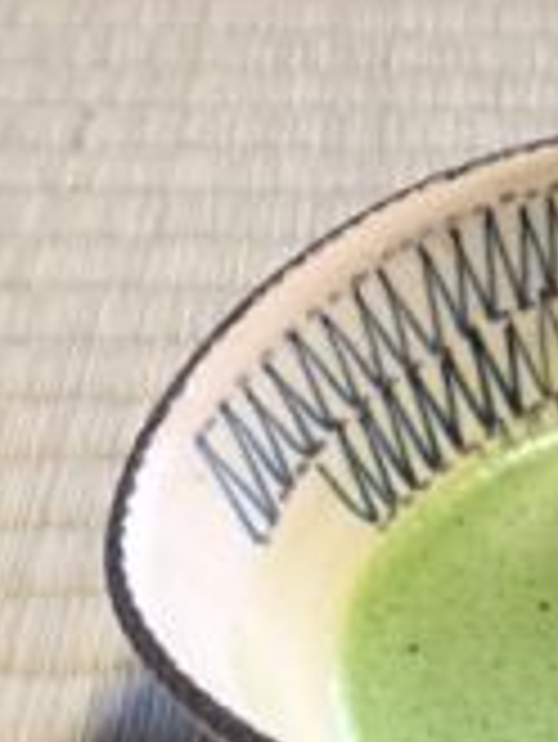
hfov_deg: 17.4
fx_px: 1696
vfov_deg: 23.6
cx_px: 756
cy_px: 746
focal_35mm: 79
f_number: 2.2
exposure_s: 1/30
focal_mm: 4.15
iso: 160
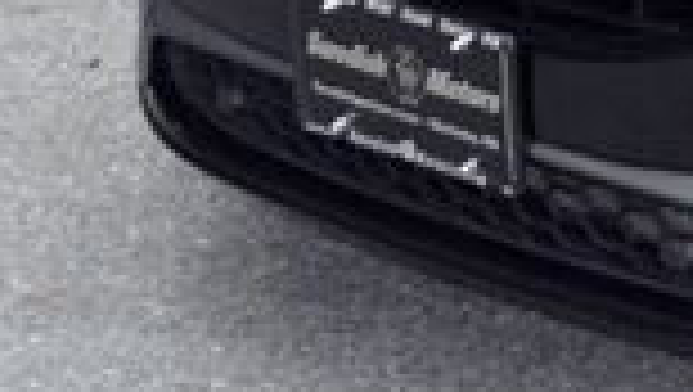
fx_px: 3587
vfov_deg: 6.0
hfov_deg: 11.0
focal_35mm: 195
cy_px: -460
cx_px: 608
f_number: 4.5
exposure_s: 1/200
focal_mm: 30
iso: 200
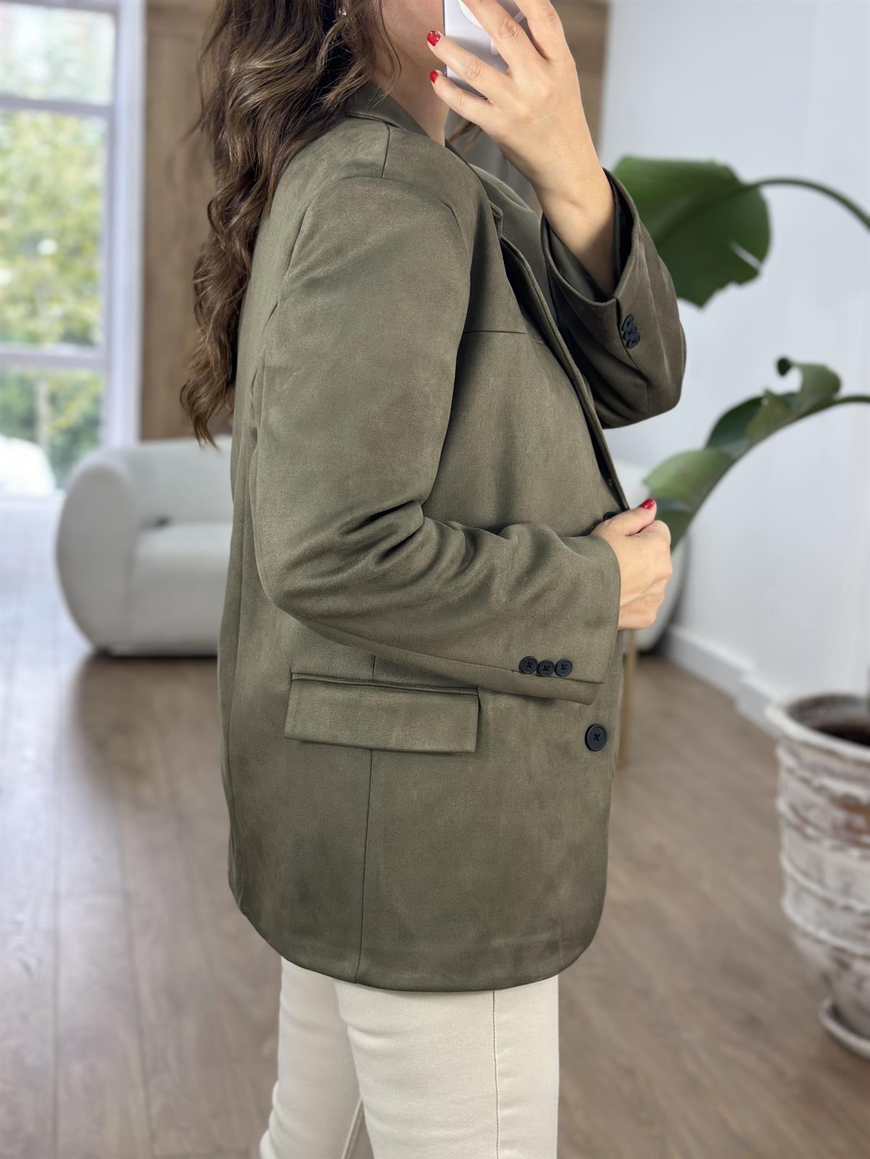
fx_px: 1609
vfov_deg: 39.7
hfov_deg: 30.3
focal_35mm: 48
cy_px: 580
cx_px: 435
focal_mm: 6.86
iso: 80
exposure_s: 1/100
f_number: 1.78
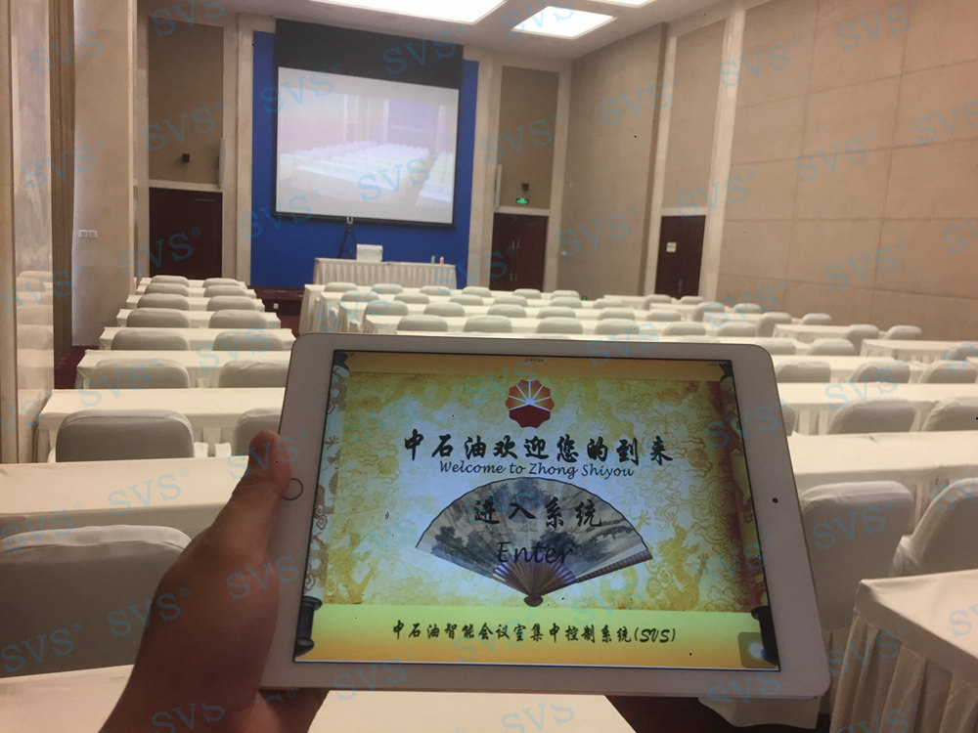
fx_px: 819
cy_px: 366
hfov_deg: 61.7
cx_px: 489
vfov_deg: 48.2
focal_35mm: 29
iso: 50
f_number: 2.2
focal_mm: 4.15
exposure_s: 1/33
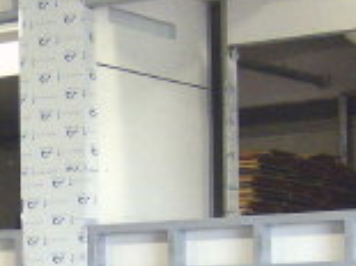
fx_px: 1449
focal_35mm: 141
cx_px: 18
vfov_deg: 10.4
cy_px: 300
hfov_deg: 13.8
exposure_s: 1/63.1
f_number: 2.9
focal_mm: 6.4
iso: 200
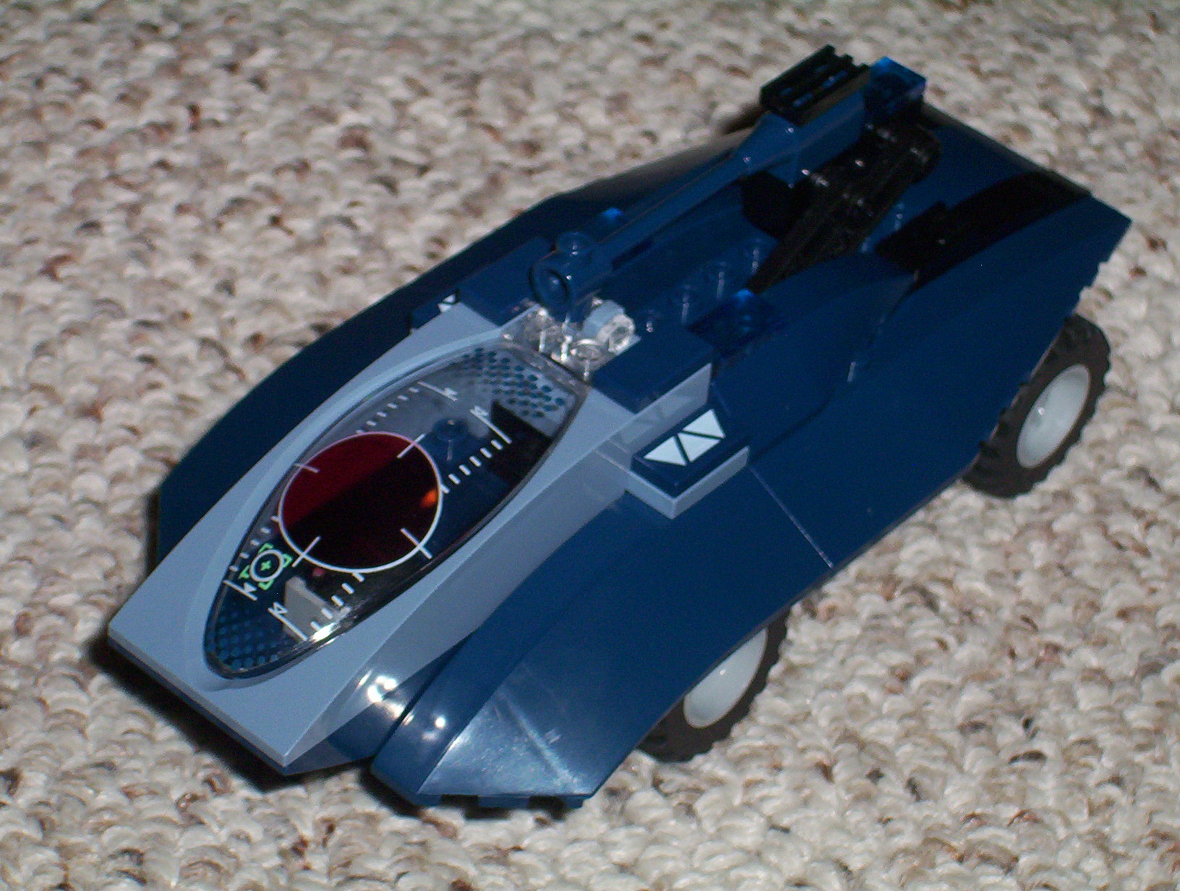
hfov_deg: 15.9
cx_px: 590
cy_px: 446
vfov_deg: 12.0
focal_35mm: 124
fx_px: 4237
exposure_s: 1/125
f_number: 4.62
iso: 140
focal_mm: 16.3
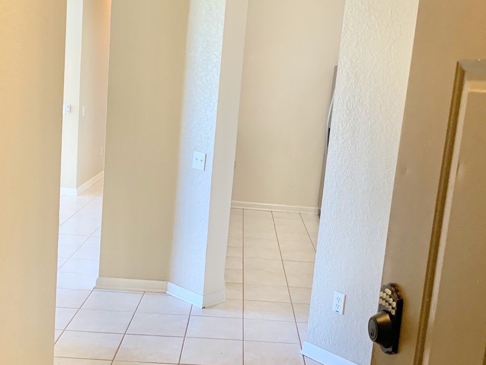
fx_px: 604
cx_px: 285
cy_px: 201
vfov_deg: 33.6
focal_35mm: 43
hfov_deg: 43.7
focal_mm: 4.25
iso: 200
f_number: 1.8
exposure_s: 1/60
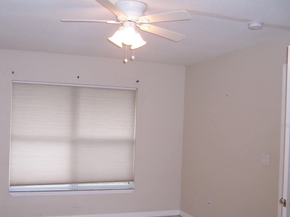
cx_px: 125
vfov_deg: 35.9
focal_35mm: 40
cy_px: 125
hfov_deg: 46.7
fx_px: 335
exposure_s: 1/60
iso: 140
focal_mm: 5.5
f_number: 2.8
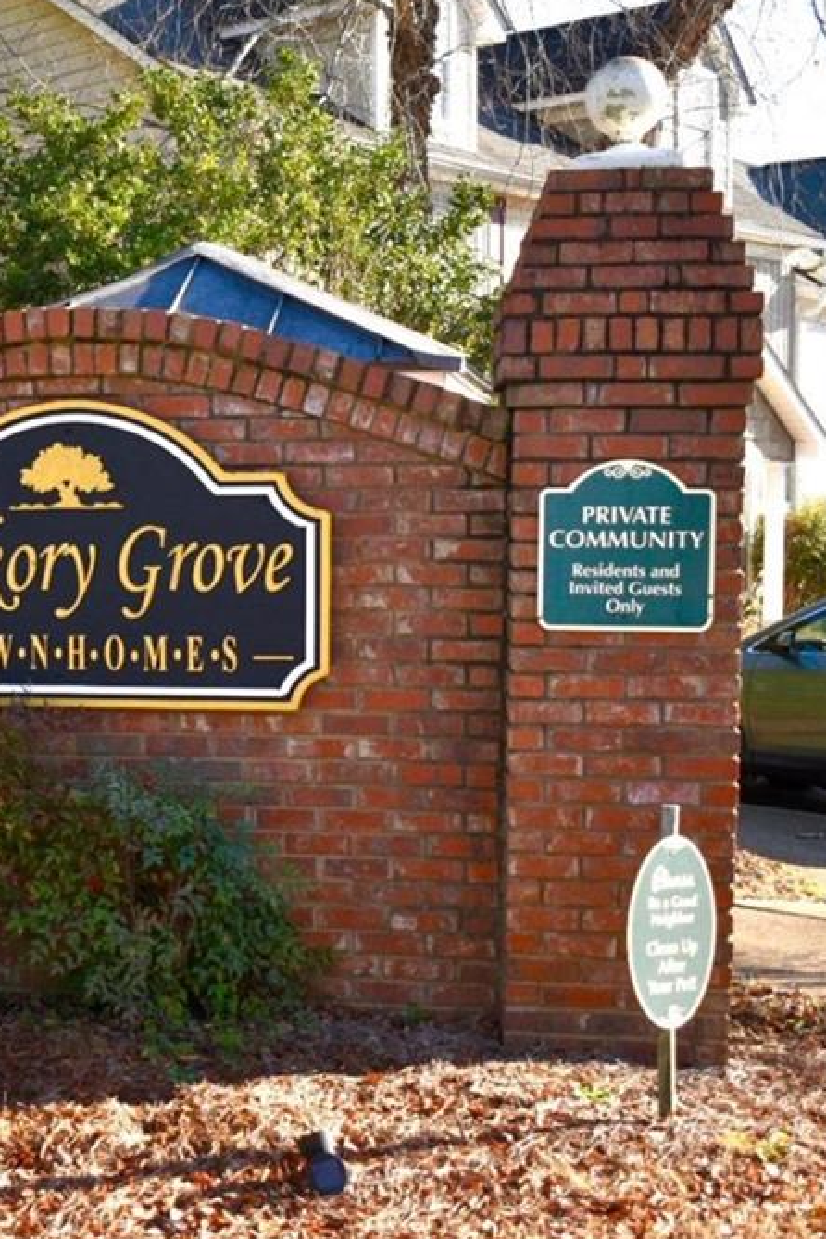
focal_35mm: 53
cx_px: 17
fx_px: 1816
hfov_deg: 24.5
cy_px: 619
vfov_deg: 37.7
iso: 400
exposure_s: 1/1000
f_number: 4
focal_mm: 23
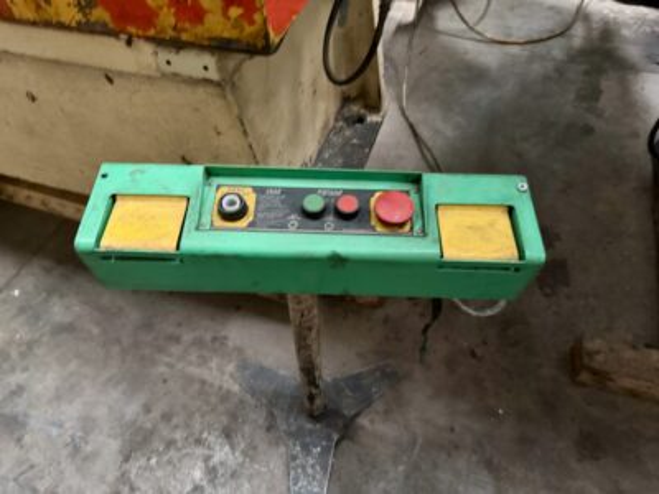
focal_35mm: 24
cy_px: 247
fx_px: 457
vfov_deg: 56.8
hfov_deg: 71.6
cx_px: 330
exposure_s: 1/36
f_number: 1.78
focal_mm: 6.76
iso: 1000
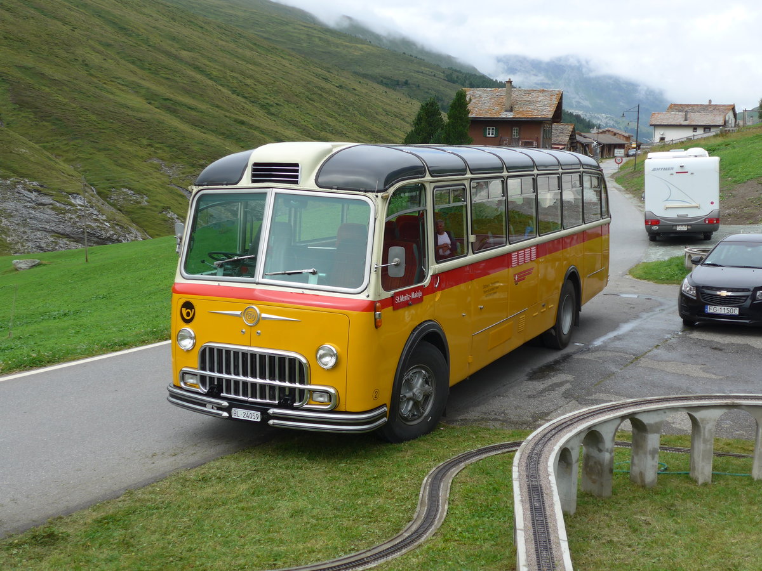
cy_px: 286
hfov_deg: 42.9
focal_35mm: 44
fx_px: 969
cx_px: 381
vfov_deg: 32.9
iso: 80
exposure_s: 1/800
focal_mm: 9
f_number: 2.8
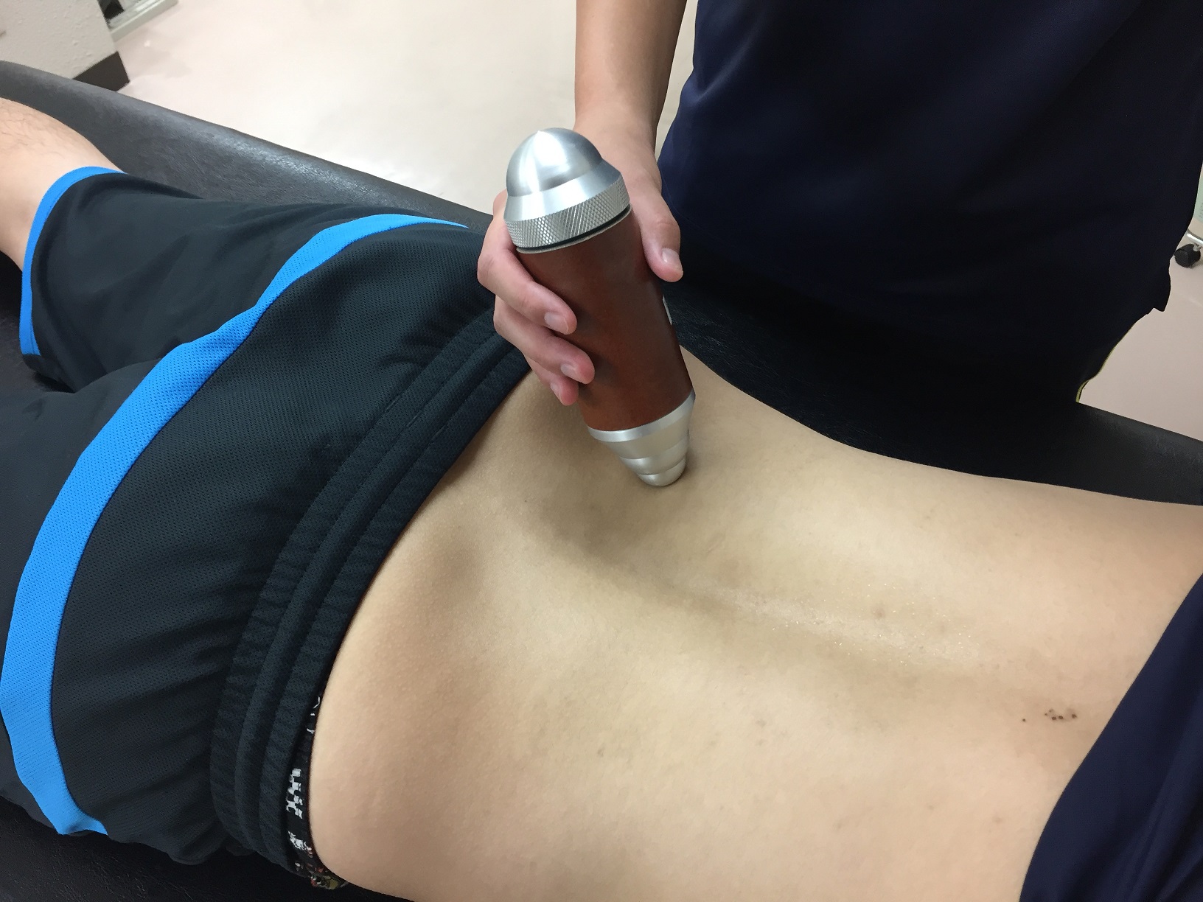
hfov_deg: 61.7
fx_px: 1008
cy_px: 451
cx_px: 602
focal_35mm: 29
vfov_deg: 48.2
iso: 80
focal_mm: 4.15
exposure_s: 1/30
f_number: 2.2
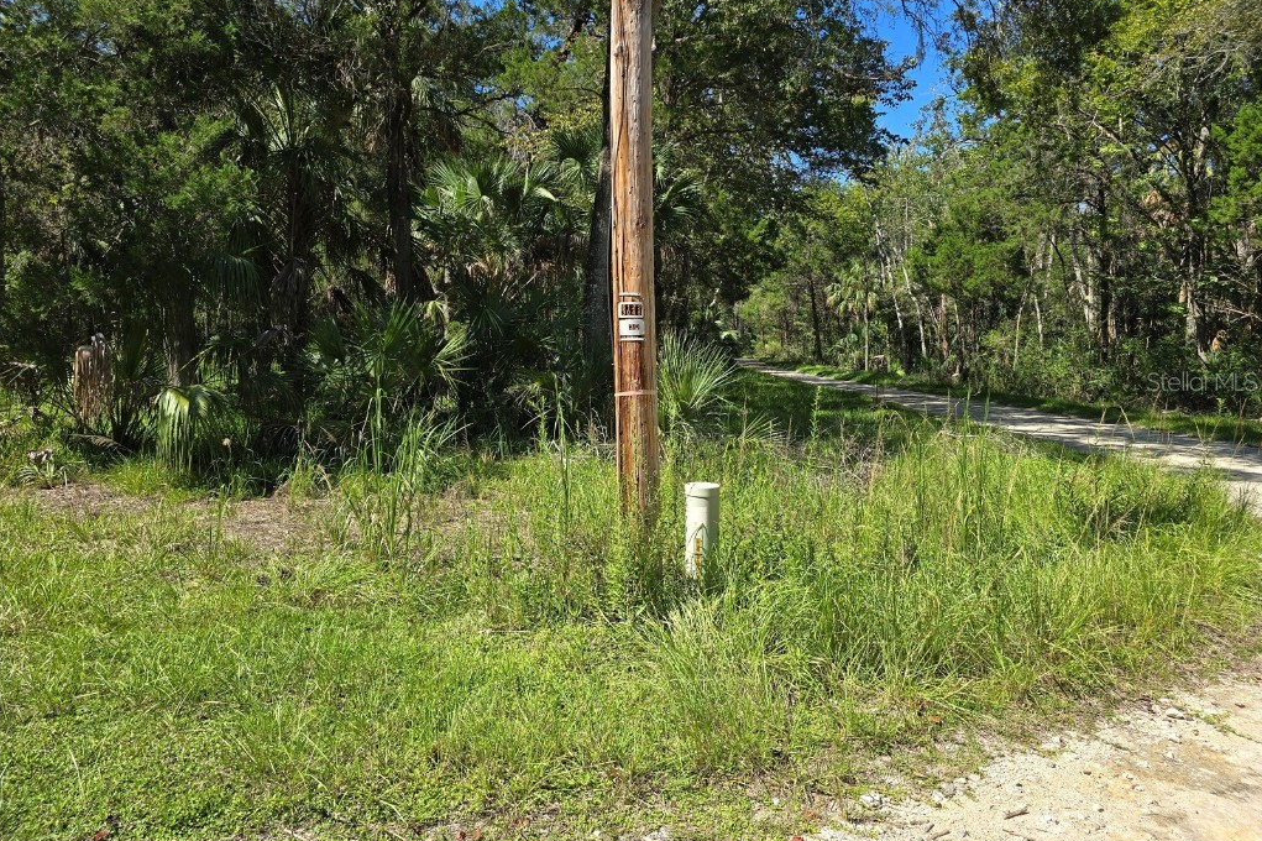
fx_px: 841
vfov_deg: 53.0
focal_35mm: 24
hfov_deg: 73.8
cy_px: 381
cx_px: 630
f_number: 1.7
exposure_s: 1/492
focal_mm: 6.3
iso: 12
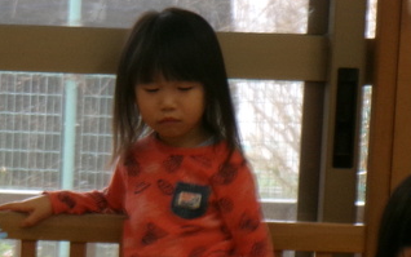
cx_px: -163
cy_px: 279
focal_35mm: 260
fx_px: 2913
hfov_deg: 7.9
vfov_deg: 5.0
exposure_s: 1/34
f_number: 5.4
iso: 139
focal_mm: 14
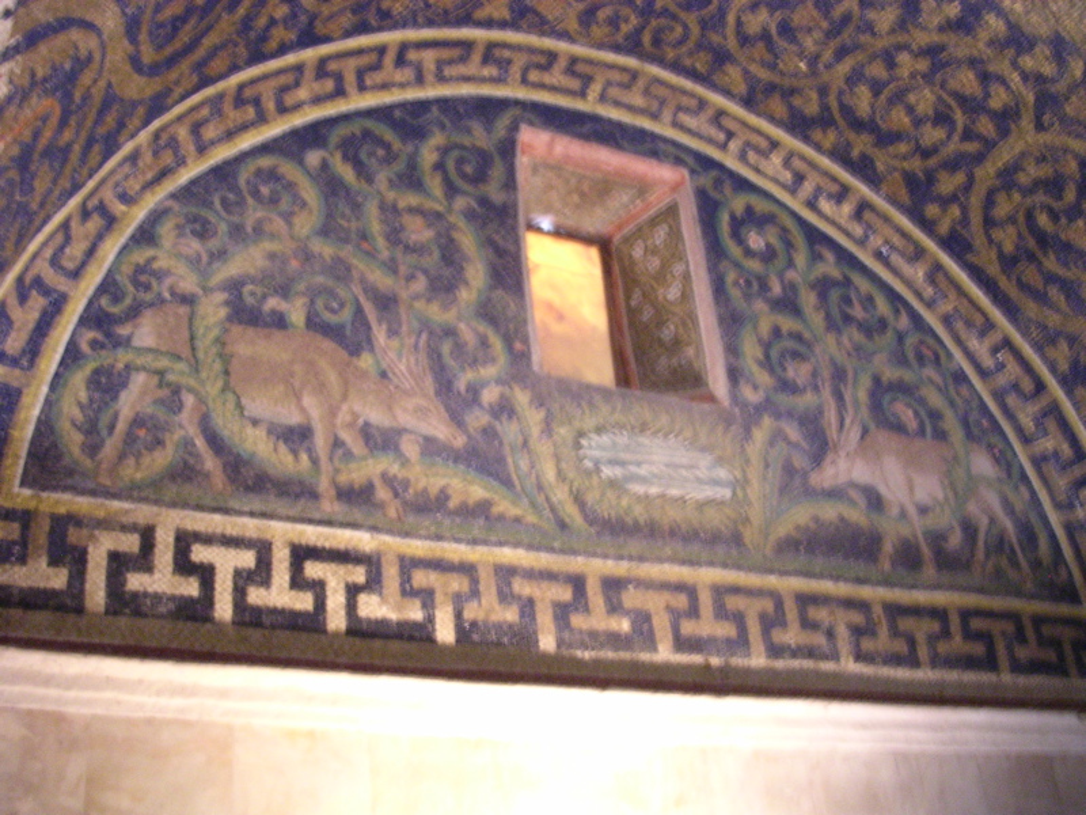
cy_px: 408
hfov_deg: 45.8
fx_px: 1286
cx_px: 543
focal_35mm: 41
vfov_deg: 35.1
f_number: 2.9
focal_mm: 6.2
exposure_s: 1
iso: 400
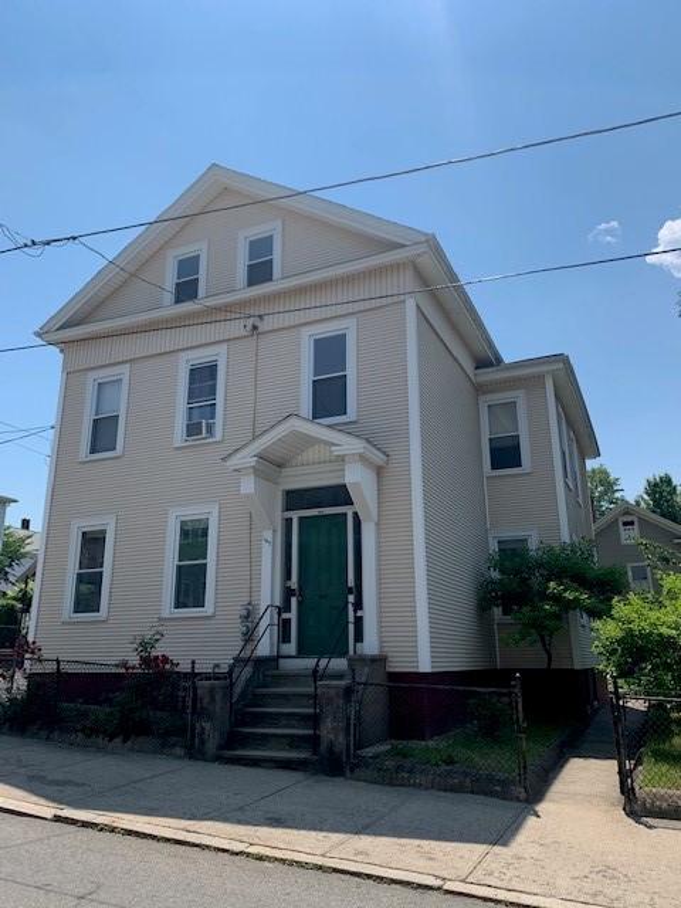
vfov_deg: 67.3
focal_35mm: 26
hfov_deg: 53.1
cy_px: 454
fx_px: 682
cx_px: 340
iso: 25
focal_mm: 4.25
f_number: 1.8
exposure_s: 1/3185
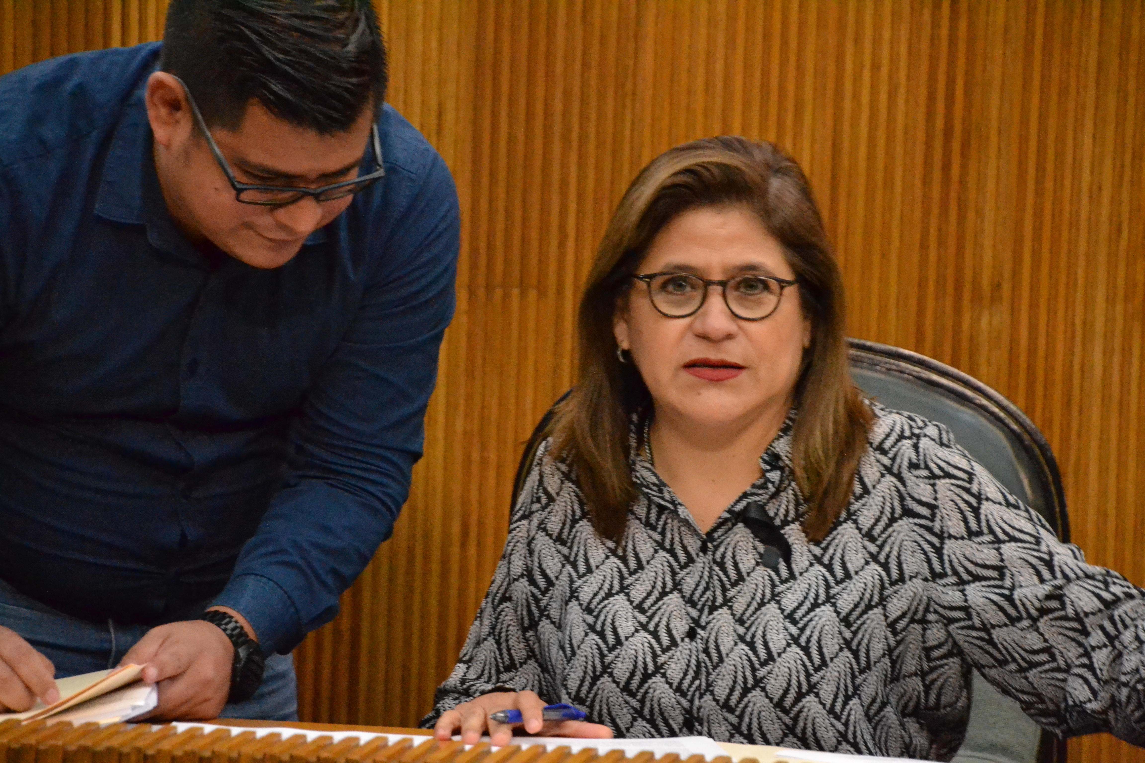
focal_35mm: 210
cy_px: 382
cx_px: 572
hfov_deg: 9.8
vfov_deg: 6.5
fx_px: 6679
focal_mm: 140
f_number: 6
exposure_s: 1/100
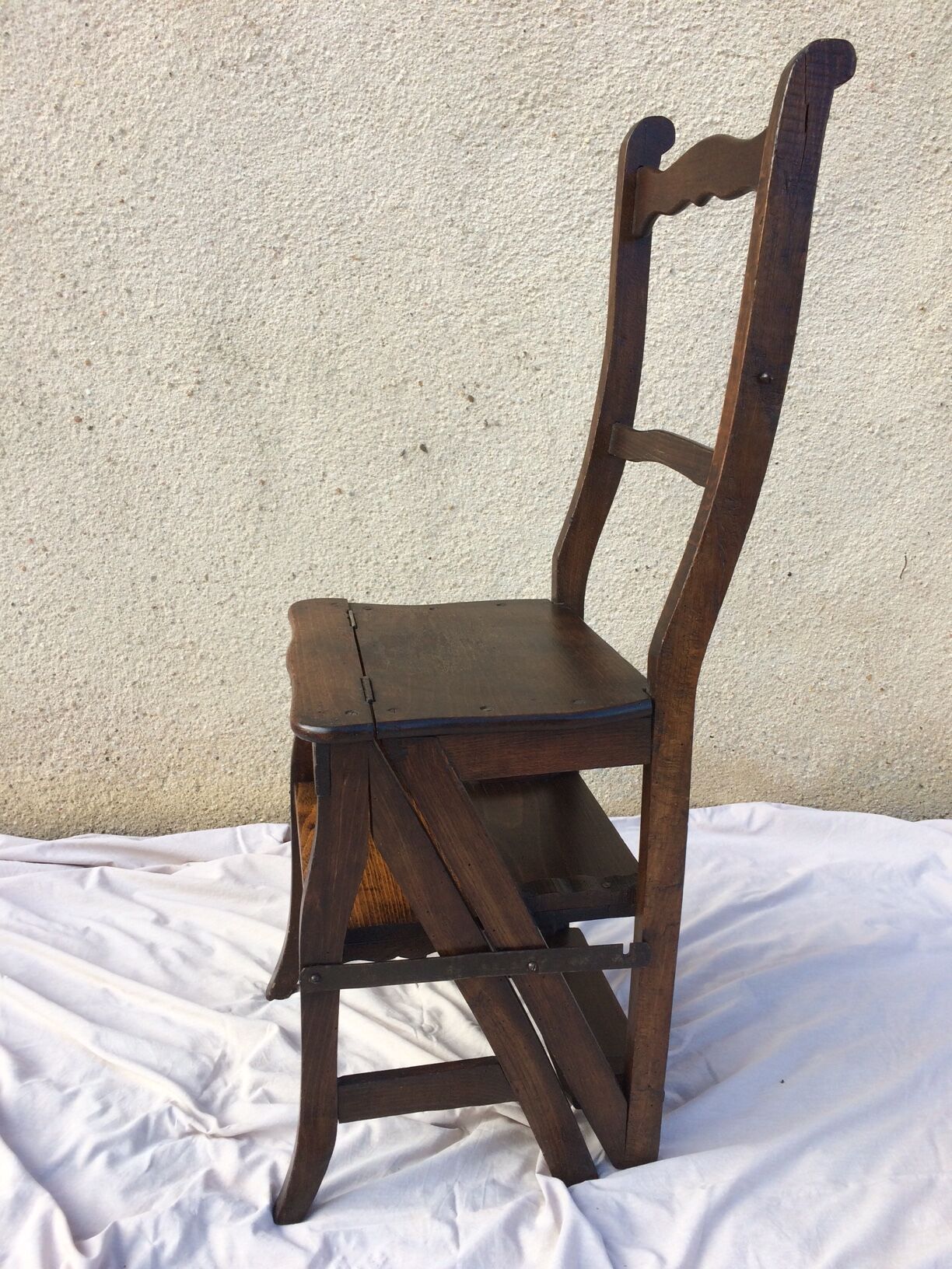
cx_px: 476
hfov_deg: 48.2
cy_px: 634
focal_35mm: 29
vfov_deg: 61.7
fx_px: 1063
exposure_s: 1/376
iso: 32
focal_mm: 4.15
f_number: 2.2
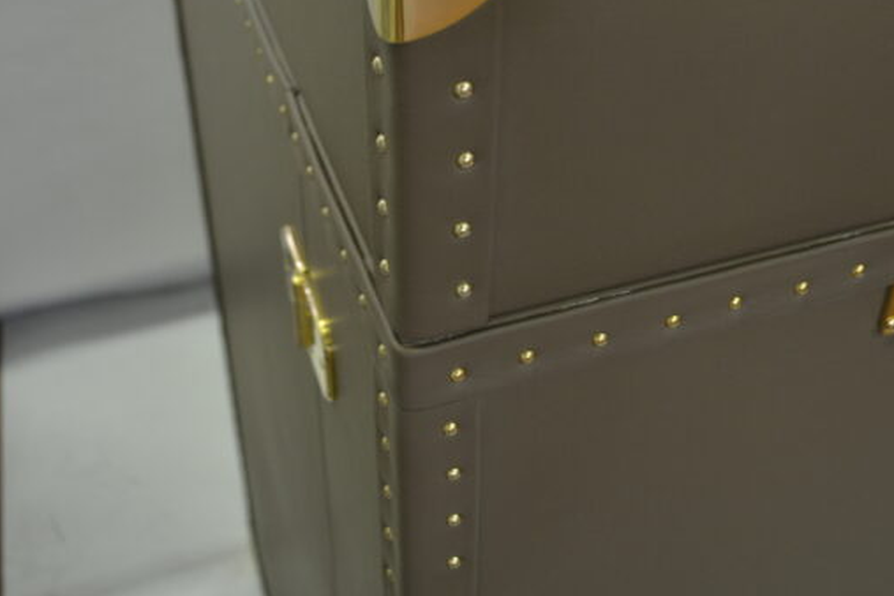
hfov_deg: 39.6
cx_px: 446
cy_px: 104
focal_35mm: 50
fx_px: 1242
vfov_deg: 26.4
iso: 400
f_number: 3.8
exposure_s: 1/20
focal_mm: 22
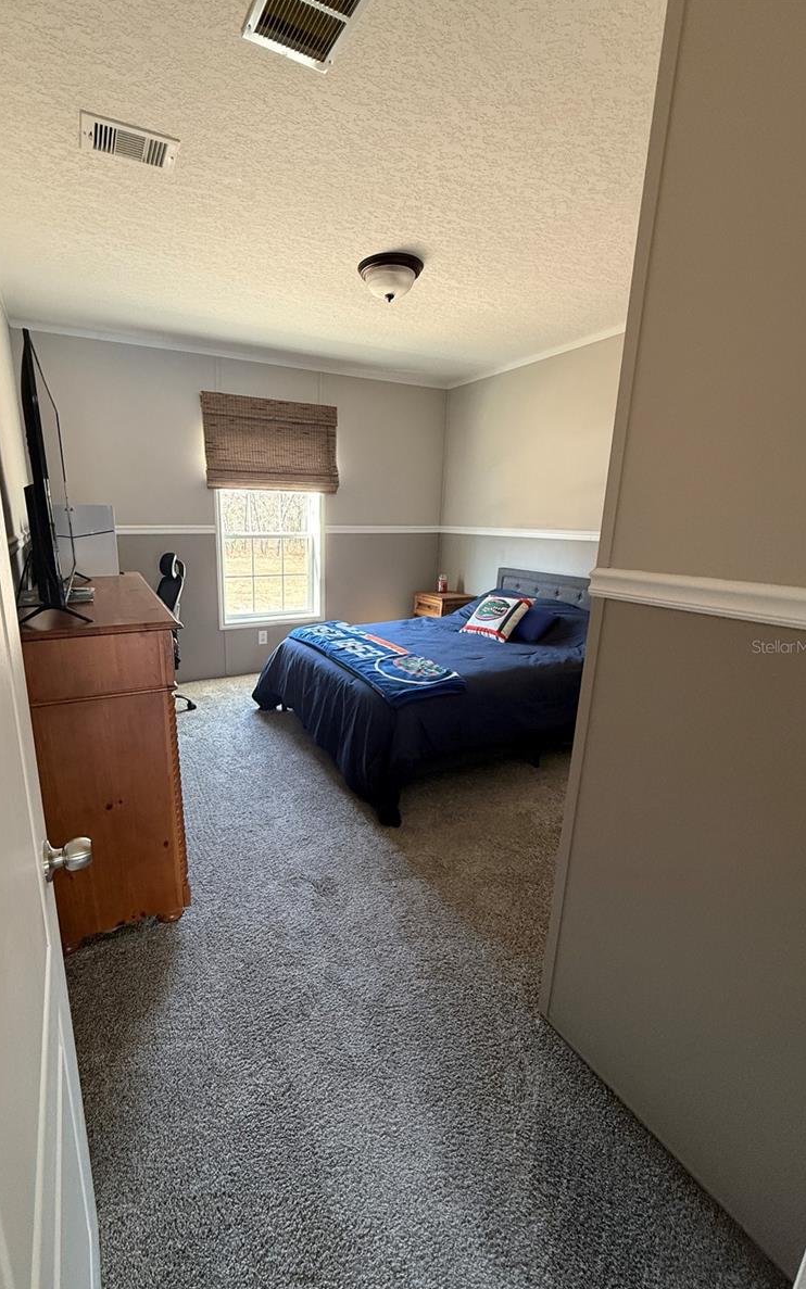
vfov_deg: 101.5
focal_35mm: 15
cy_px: 646
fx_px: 527
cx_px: 340
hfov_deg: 74.3
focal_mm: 2.22
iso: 320
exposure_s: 1/76
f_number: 2.2
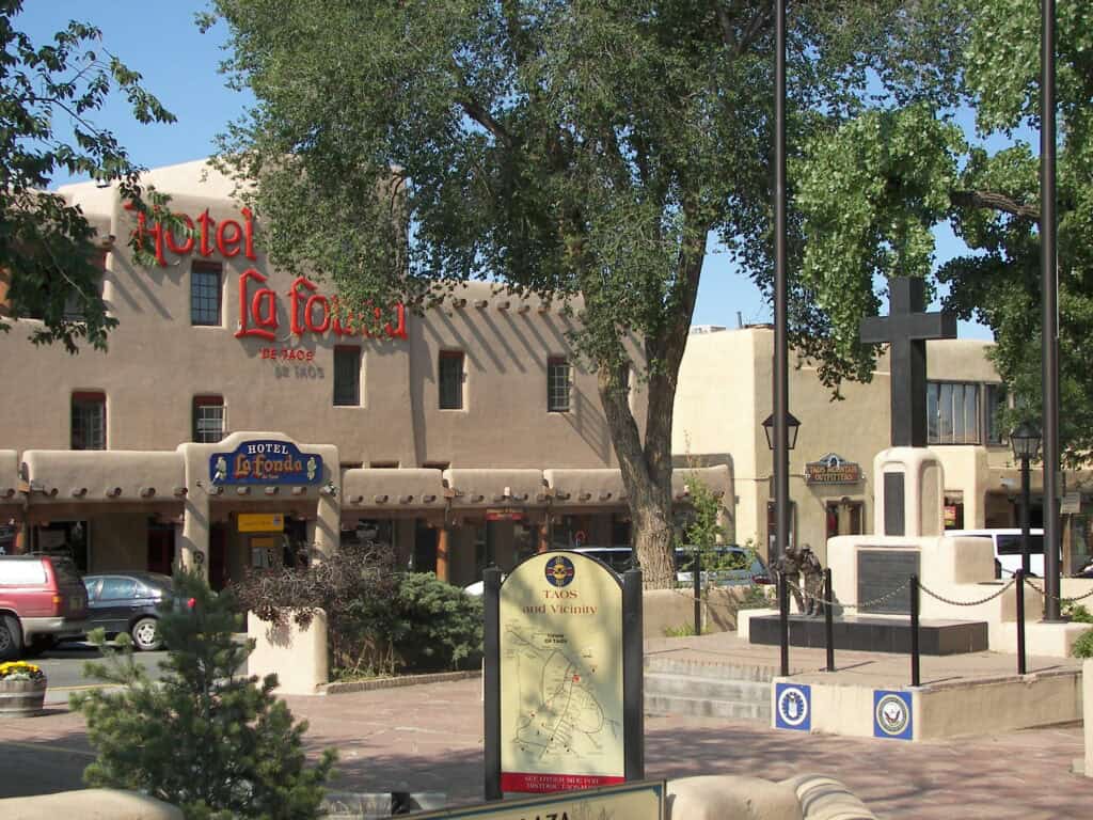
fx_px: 2084
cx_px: 546
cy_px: 410
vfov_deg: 22.3
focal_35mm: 66
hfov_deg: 29.4
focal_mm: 10.9
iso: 50
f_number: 2.8
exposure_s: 1/640
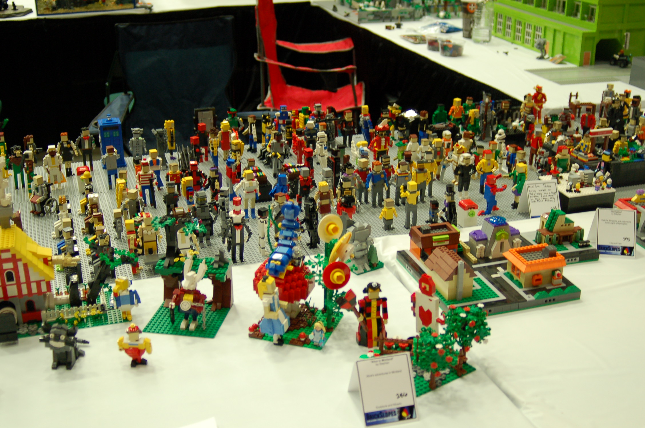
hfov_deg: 42.4
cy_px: 214
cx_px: 322
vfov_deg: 28.8
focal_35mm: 46
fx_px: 832
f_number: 3.3
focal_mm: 31
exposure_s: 1/30
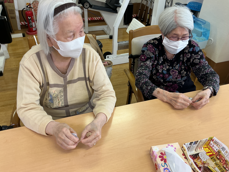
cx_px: 114
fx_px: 192
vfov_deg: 48.2
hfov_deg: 61.7
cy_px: 86
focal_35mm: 29
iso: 40
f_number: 1.8
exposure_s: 1/50
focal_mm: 3
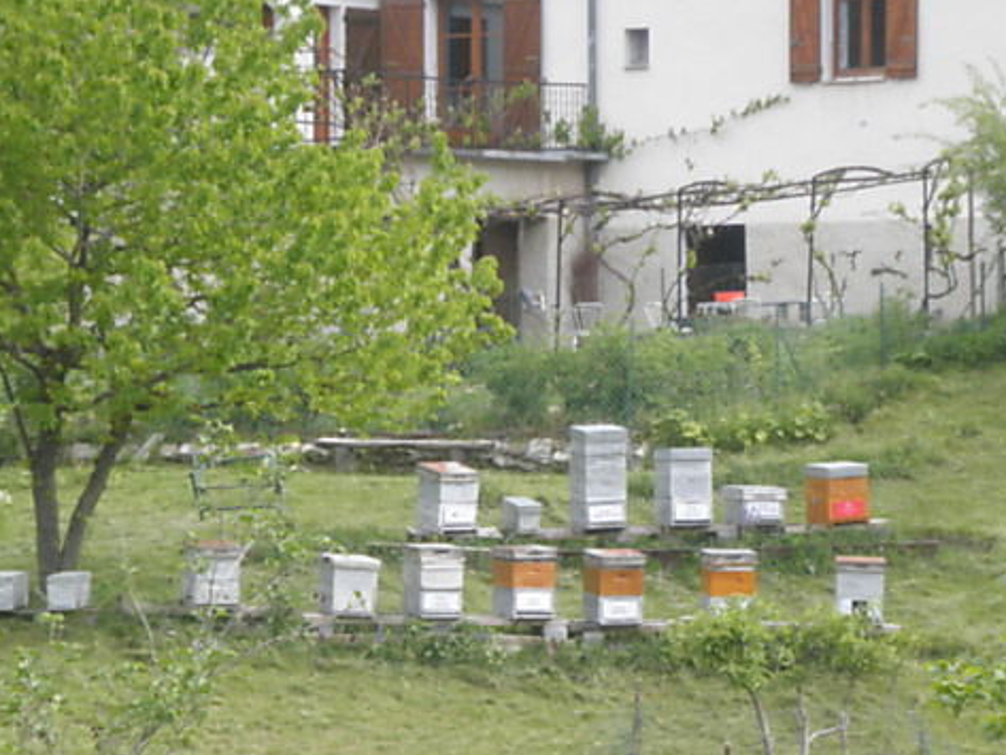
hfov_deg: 9.0
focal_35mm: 220
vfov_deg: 6.7
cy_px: 617
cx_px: 336
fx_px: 6395
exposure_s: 1/125
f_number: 6.5
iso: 125
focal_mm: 23.5
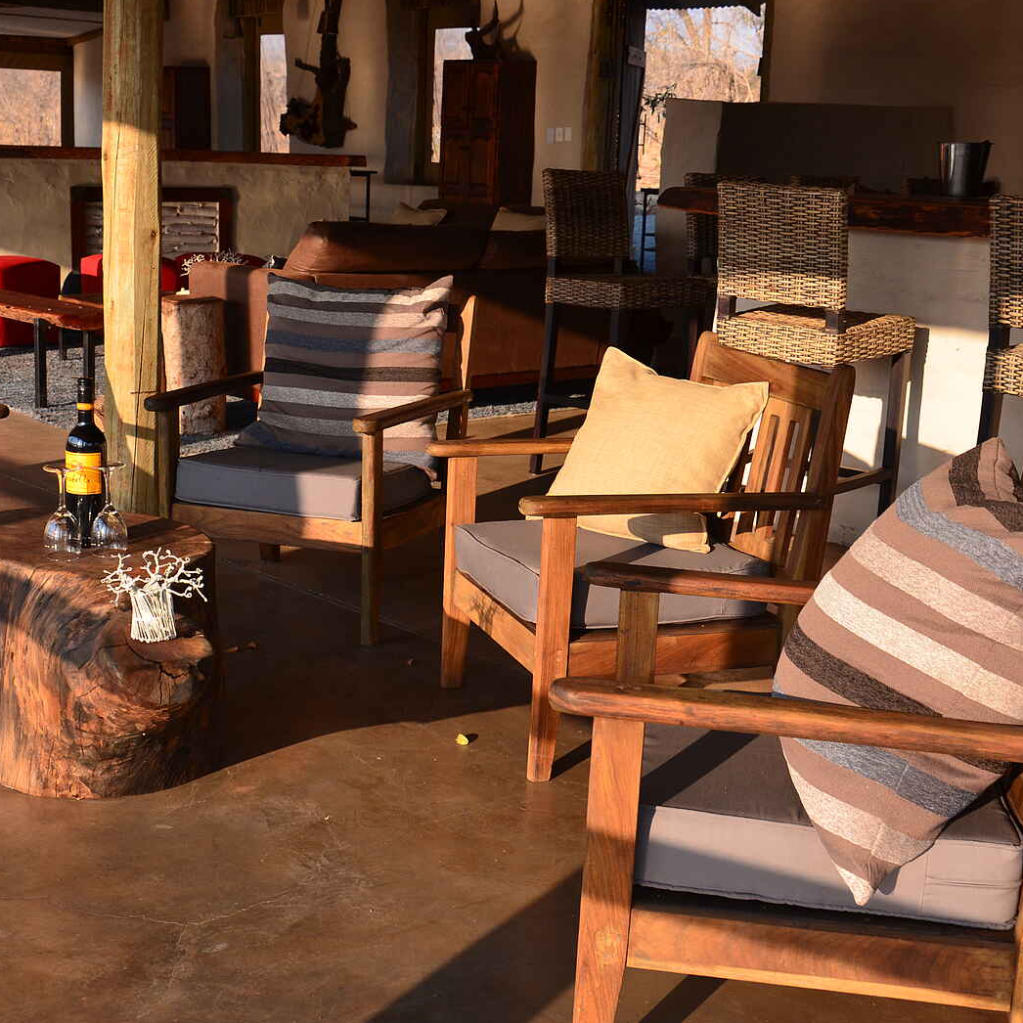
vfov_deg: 34.9
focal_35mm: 49
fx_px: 1627
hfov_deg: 34.8
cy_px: 513
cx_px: 416
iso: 280
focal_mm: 25
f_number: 5.6
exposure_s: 1/125
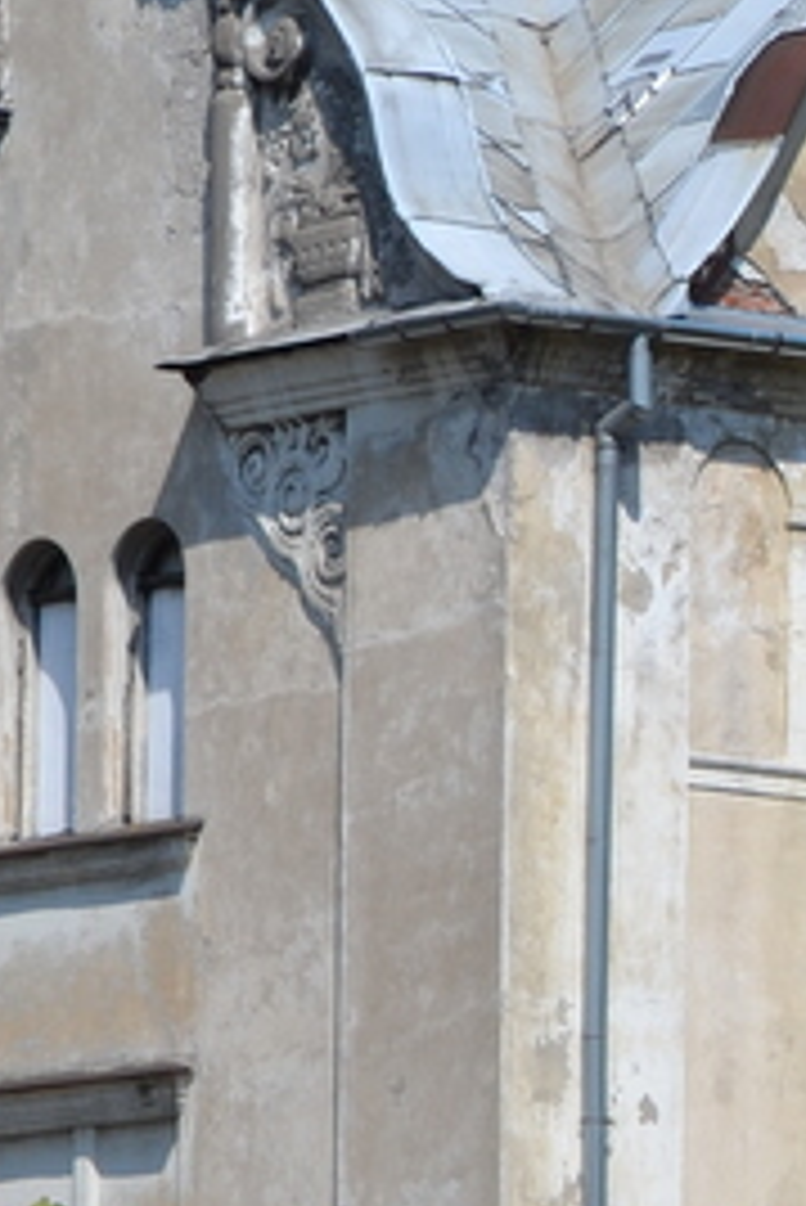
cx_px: 630
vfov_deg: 8.3
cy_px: 698
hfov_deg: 5.6
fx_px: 8267
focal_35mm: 246
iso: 100
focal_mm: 55
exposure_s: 1/320
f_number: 9
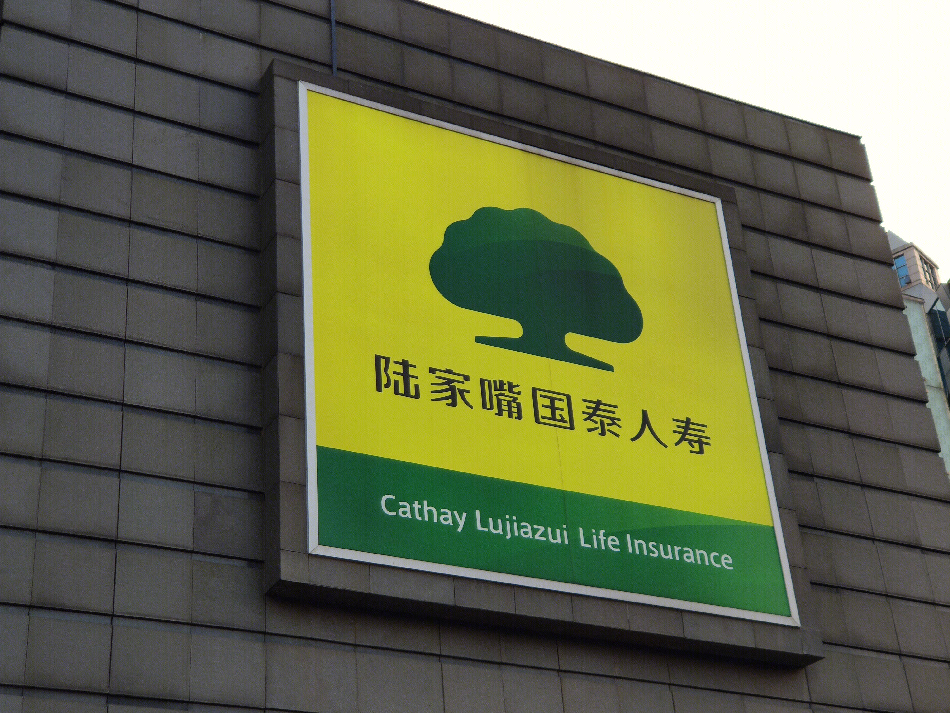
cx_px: 475
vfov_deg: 24.8
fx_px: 1619
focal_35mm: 59
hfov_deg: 32.7
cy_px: 356
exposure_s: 1/158
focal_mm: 6.22
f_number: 2.2
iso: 100
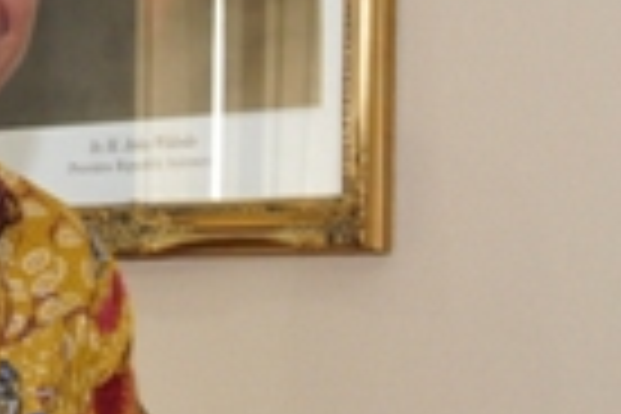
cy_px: 434
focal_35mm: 167
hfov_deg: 12.1
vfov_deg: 8.2
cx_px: 639
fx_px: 2881
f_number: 5.6
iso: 640
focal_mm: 24
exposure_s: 1/30
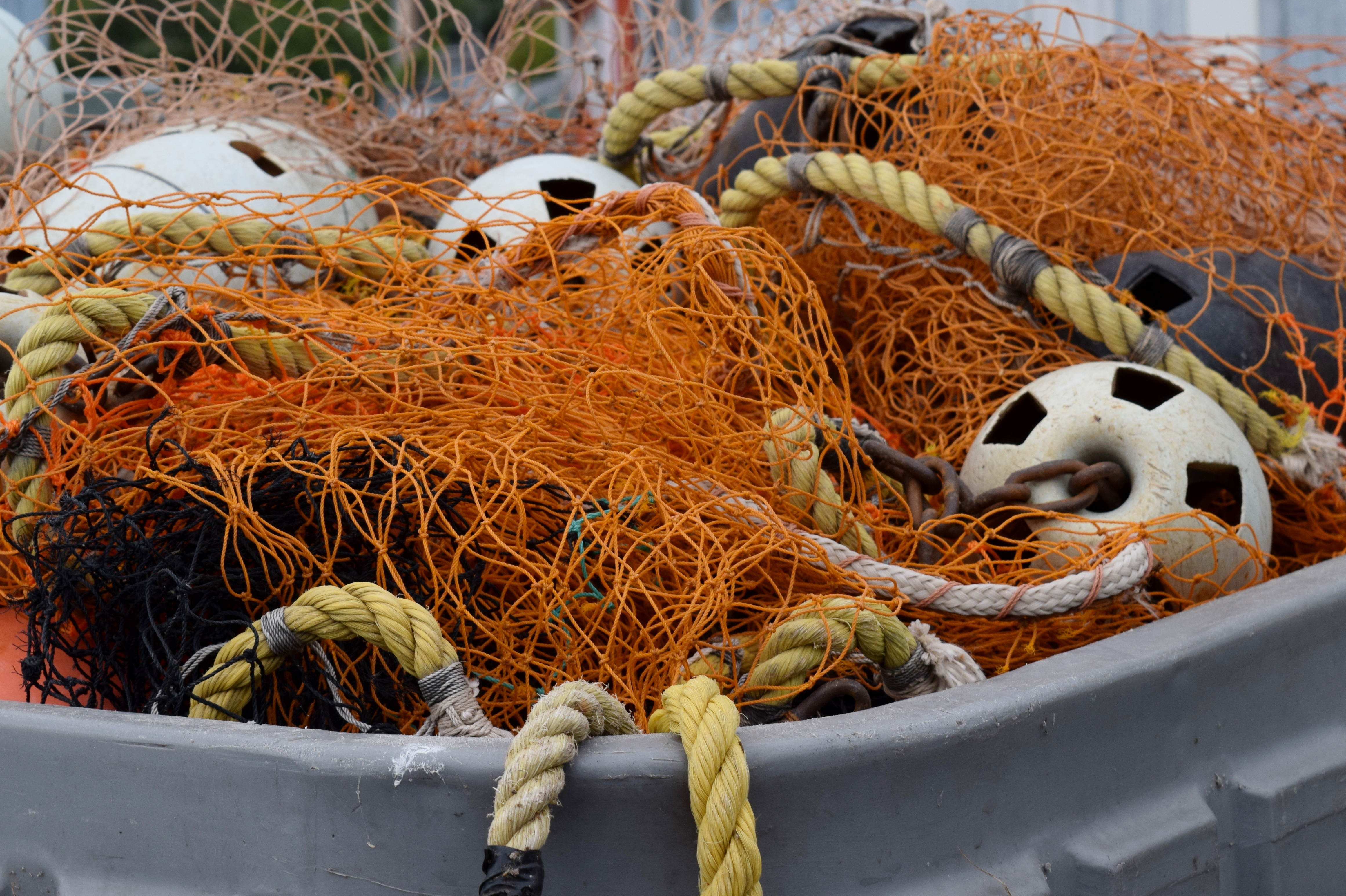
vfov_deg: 12.8
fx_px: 3987
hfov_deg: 19.1
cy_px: 340
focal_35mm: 107
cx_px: 540
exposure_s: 1/250
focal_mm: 55
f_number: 8
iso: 400
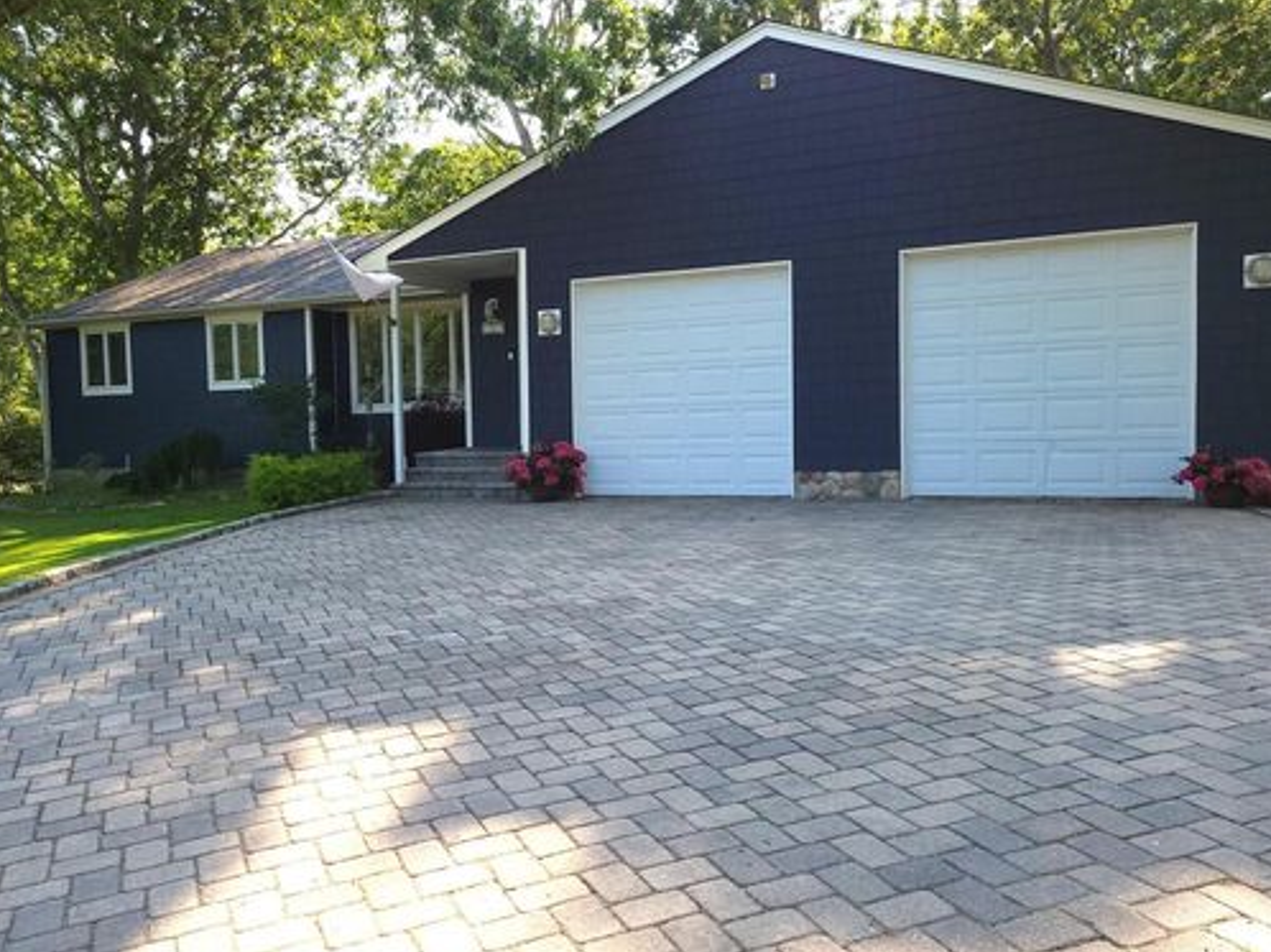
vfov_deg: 45.4
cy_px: 461
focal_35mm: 31
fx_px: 1138
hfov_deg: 58.2
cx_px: 549
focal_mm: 5.4
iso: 40
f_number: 1.8
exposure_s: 1/431
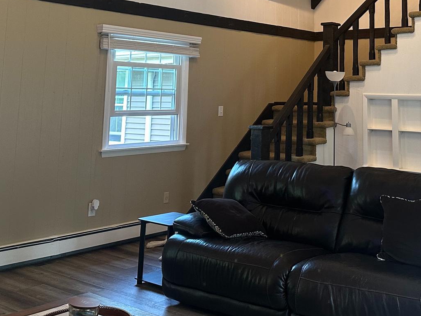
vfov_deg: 28.6
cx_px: 295
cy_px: 8
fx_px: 584
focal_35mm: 48
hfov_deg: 39.0
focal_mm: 6.86
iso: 250
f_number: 1.78
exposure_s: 1/60
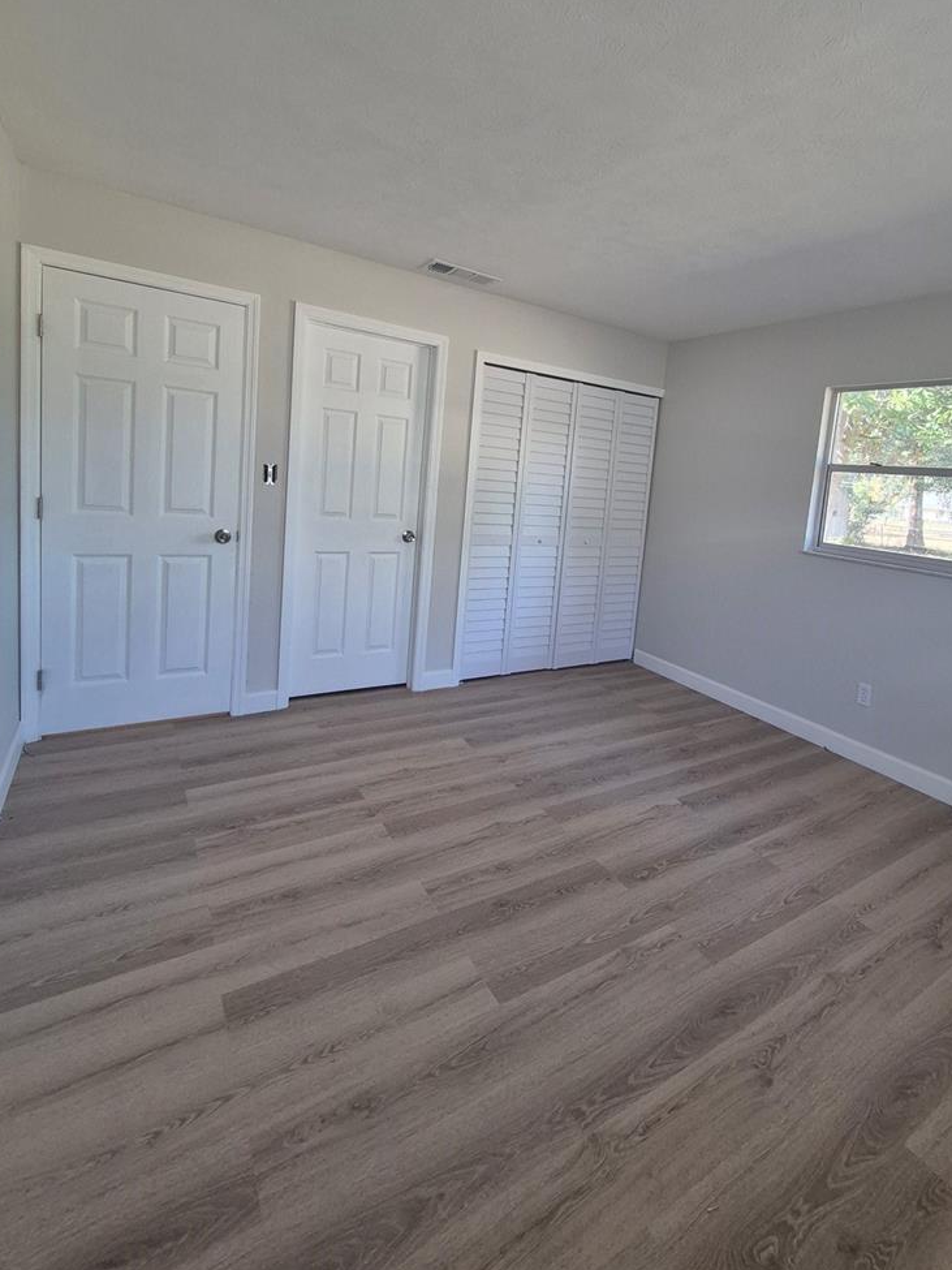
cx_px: 565
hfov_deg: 77.3
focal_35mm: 16
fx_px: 587
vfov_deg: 93.9
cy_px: 544
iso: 100
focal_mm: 1.74
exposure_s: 1/60
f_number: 2.2
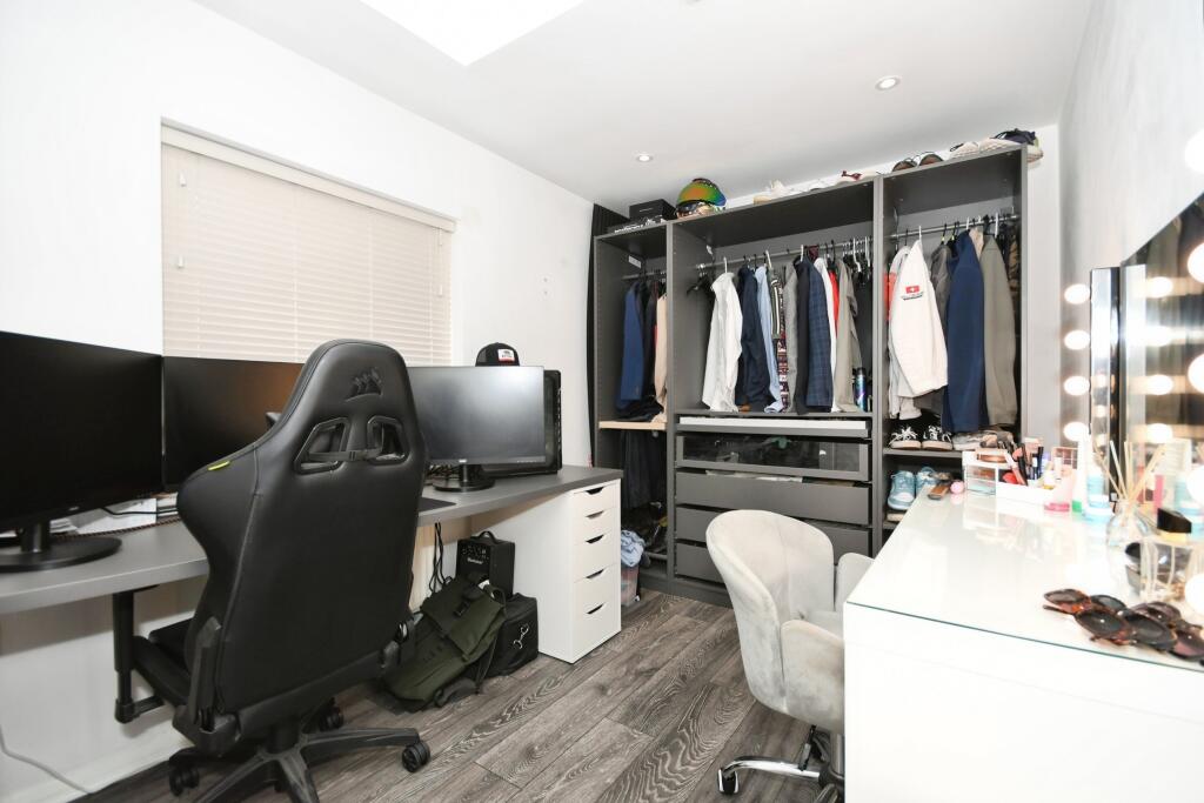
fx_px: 502
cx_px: 602
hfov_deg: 100.4
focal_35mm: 15
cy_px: 402
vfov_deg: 77.3
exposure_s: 1/60
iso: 400
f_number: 8
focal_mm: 10
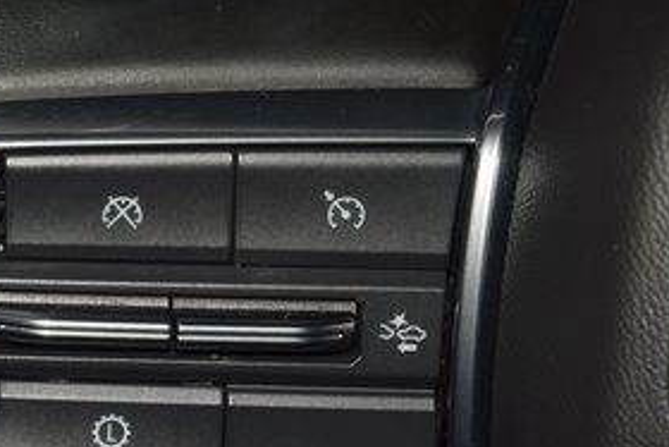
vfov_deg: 5.7
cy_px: 178
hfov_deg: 8.6
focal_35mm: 240
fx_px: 4462
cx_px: 158
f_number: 8
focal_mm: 70
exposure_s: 1/125
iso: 100
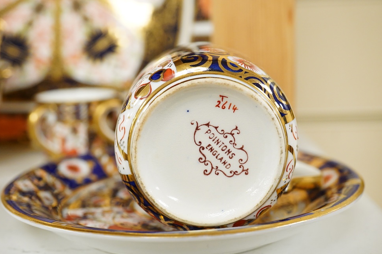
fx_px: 552
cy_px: 132
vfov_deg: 26.0
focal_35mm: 52
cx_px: 178
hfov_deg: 38.2
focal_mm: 30
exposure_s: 1/160
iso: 2500
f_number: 8
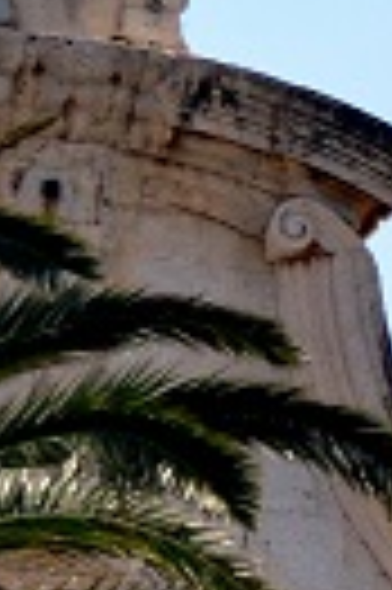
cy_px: 268
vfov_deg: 1.8
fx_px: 18750
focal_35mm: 1145
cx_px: 994
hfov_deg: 1.2
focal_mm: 100
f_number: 4.5
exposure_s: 1/8000
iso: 900
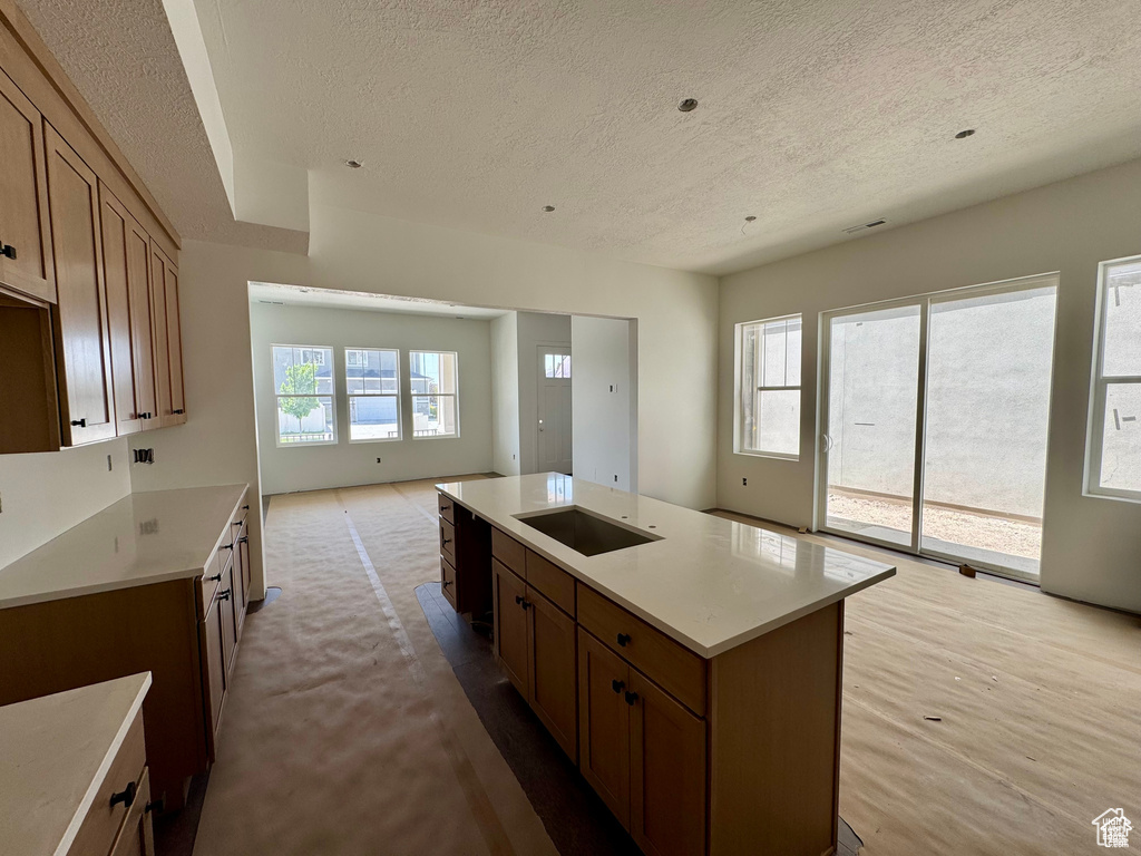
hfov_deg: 102.1
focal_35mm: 14
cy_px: 428
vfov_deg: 85.7
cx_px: 570
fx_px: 461
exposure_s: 1/156
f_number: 2.2
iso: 40
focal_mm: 2.22
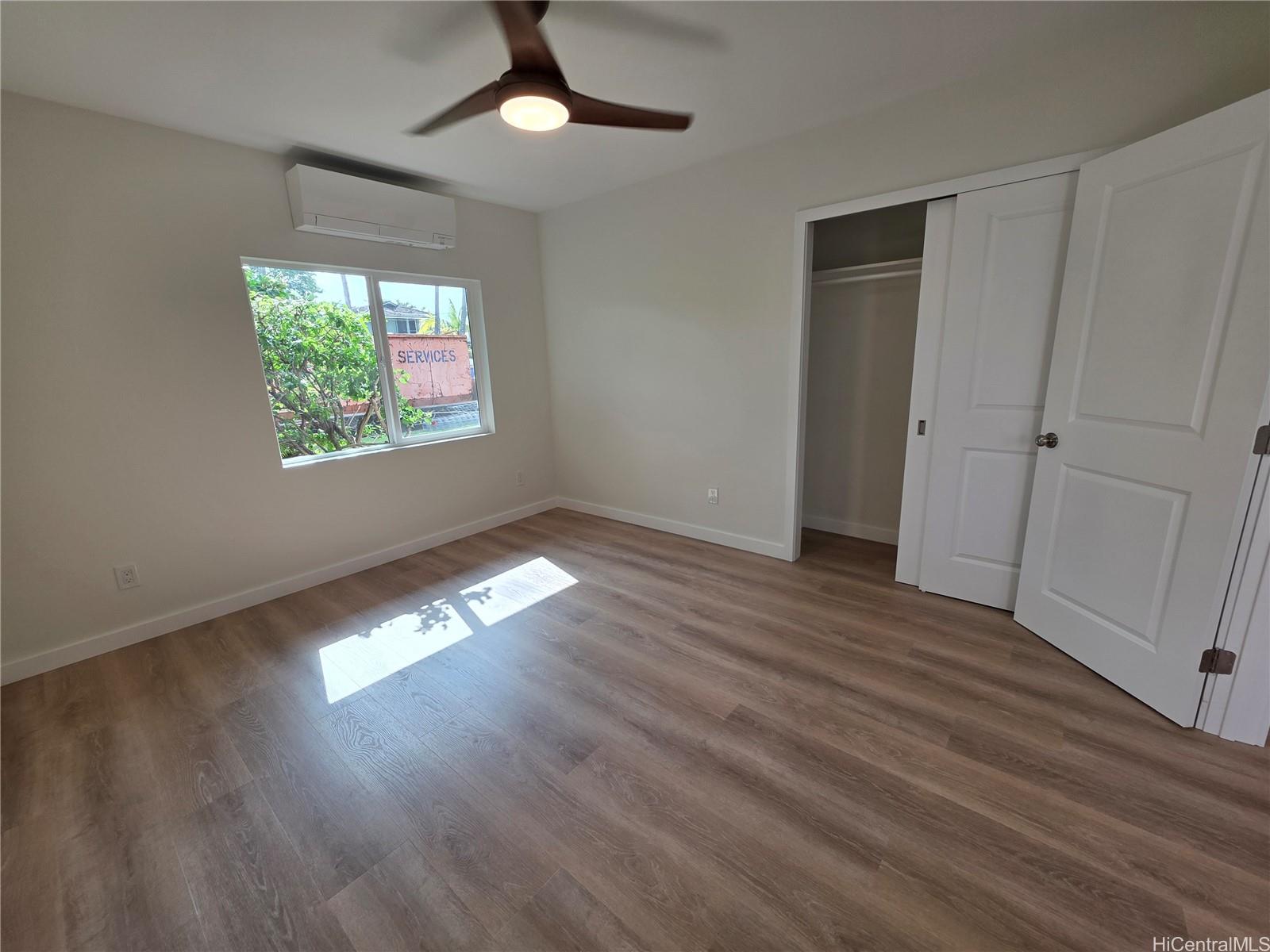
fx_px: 477
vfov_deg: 89.9
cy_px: 476
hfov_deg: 106.2
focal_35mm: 13
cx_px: 635
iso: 25
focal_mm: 2.2
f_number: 1.9
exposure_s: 1/120
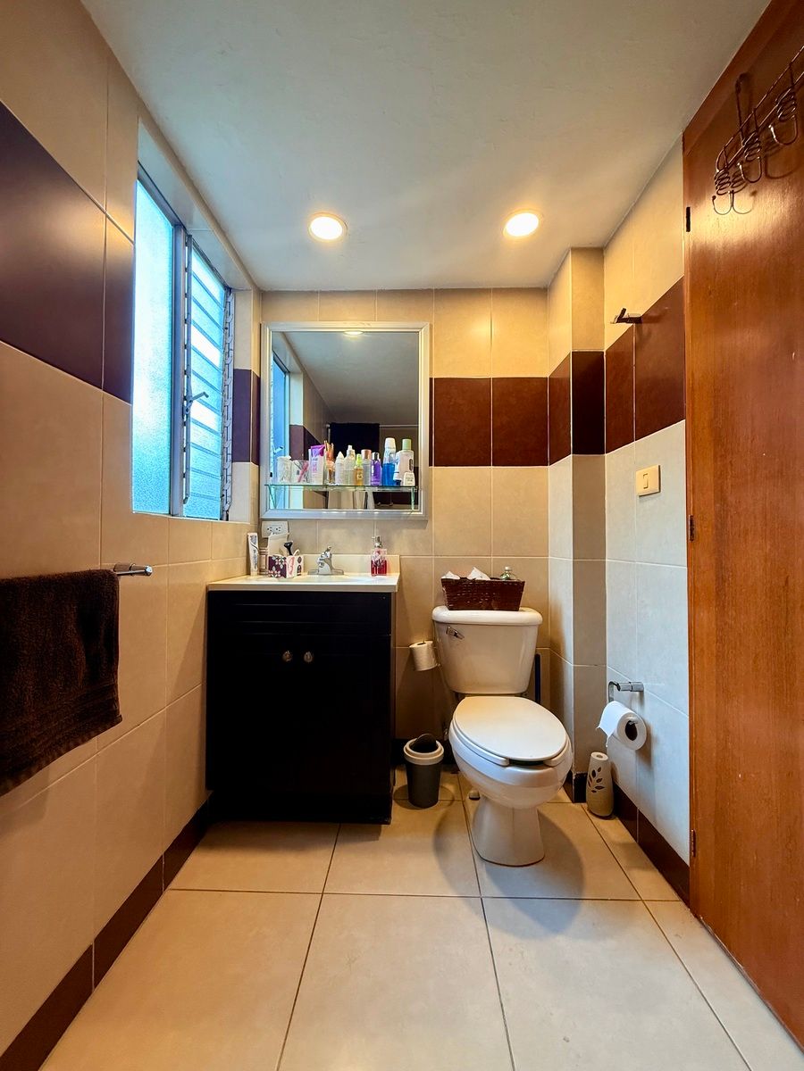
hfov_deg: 85.7
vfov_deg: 102.1
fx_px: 434
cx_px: 402
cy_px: 536
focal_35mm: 14
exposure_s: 1/99
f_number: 2.2
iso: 200
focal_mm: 2.22
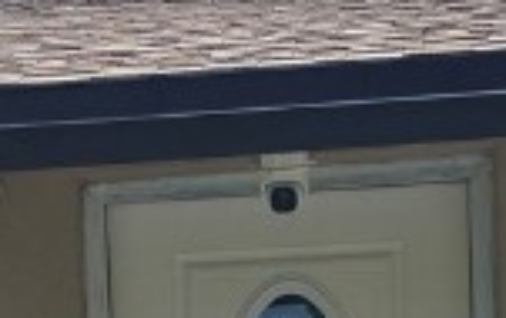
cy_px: 793
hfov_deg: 12.6
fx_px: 2280
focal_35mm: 165
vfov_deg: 7.4
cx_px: 144
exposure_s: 1/5778
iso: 80
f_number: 1.7
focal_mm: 6.3
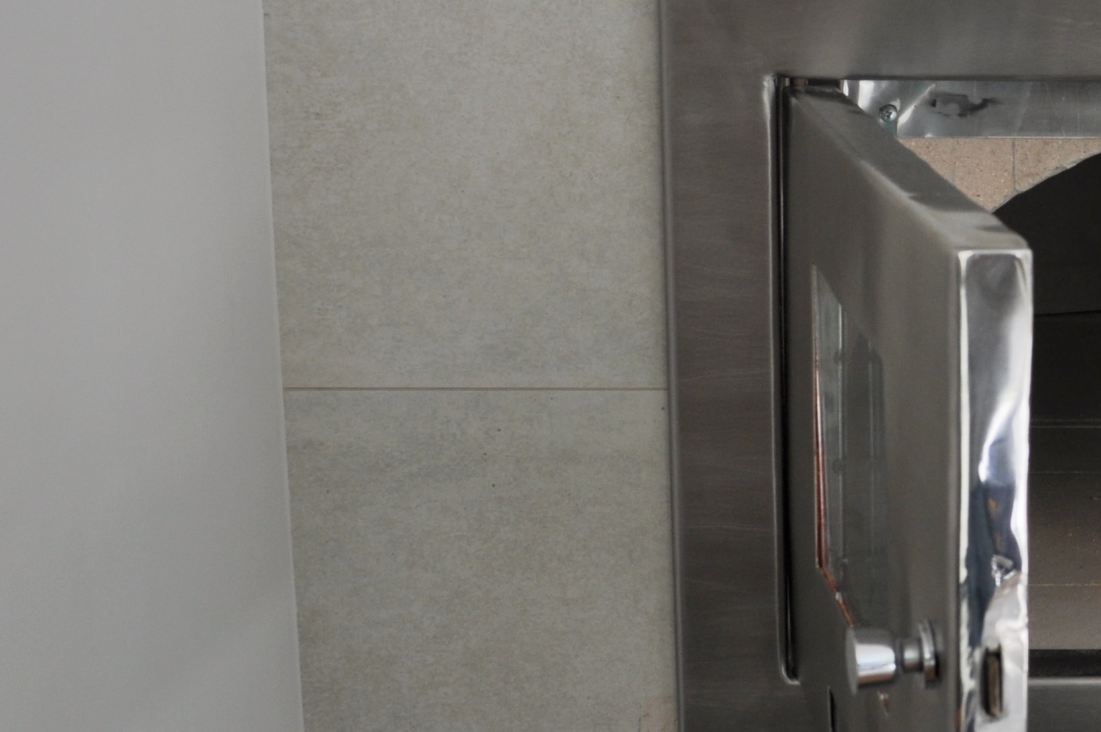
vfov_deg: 16.0
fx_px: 2597
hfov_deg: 22.8
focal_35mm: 85
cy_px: 277
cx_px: 1157
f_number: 5.6
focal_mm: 22
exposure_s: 1/125
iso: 200
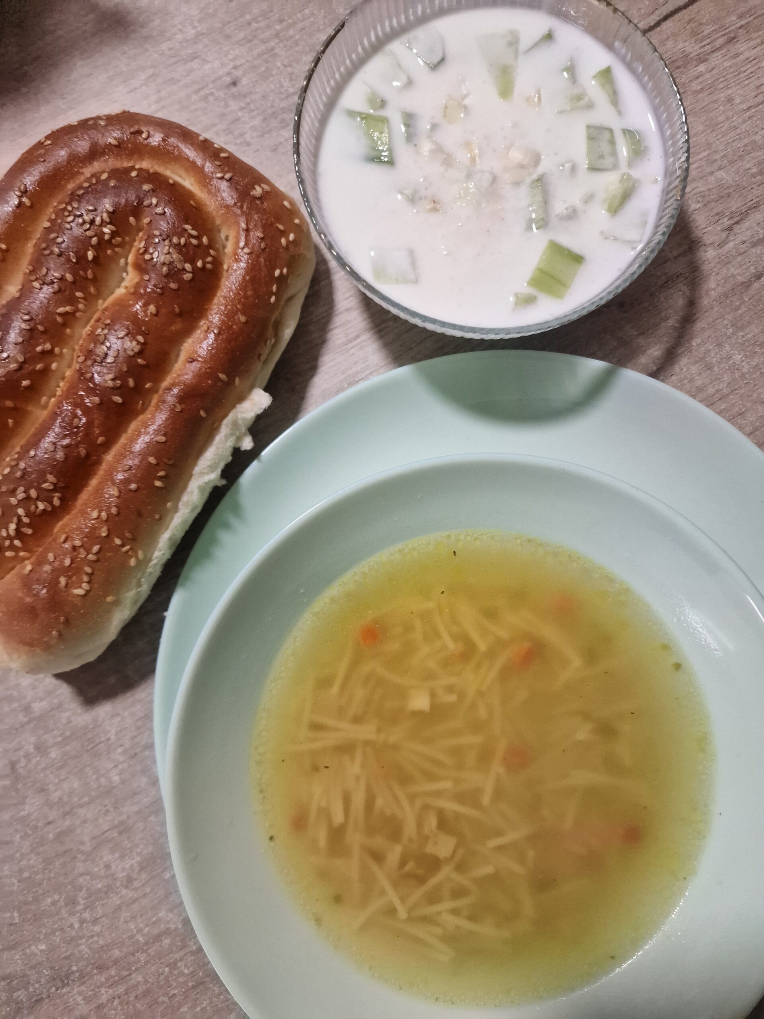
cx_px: 382
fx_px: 677
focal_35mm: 23
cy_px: 510
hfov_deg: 58.9
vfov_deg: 73.9
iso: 500
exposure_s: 1/120
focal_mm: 6.4
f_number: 1.8
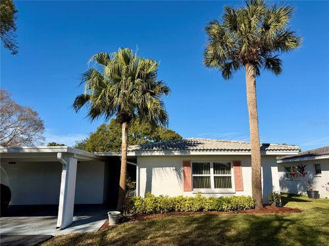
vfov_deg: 56.7
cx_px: 164
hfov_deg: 71.6
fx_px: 228
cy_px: 123
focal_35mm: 24
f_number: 1.78
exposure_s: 1/6173
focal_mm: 6.76
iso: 80
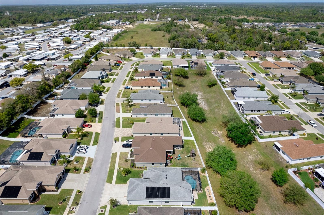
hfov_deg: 78.6
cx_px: 162
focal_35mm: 22
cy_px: 108
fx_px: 198
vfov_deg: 57.2
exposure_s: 1/3000
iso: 130
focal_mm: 8.38
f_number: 2.8
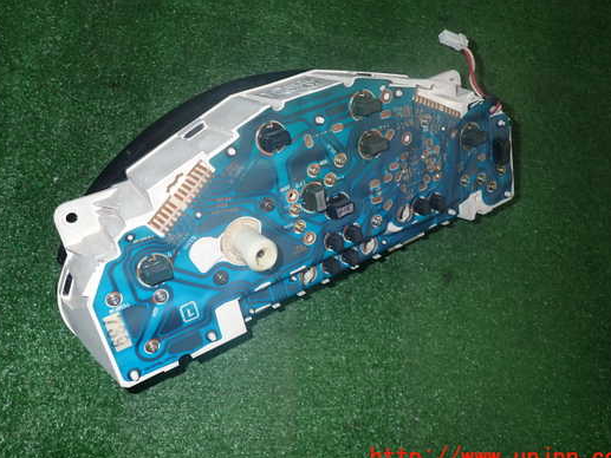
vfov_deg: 48.2
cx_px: 282
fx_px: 512
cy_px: 208
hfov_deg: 61.6
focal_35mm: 29
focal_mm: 4.5
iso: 200
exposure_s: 1/30
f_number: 5.6
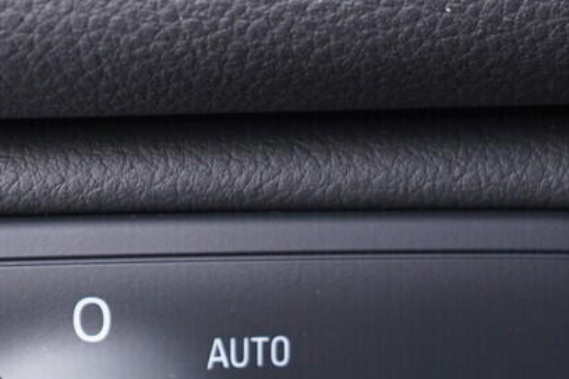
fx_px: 2007
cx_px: 230
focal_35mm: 127
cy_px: 514
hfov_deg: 16.1
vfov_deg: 10.5
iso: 500
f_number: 2.8
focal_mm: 24
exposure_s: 1/40
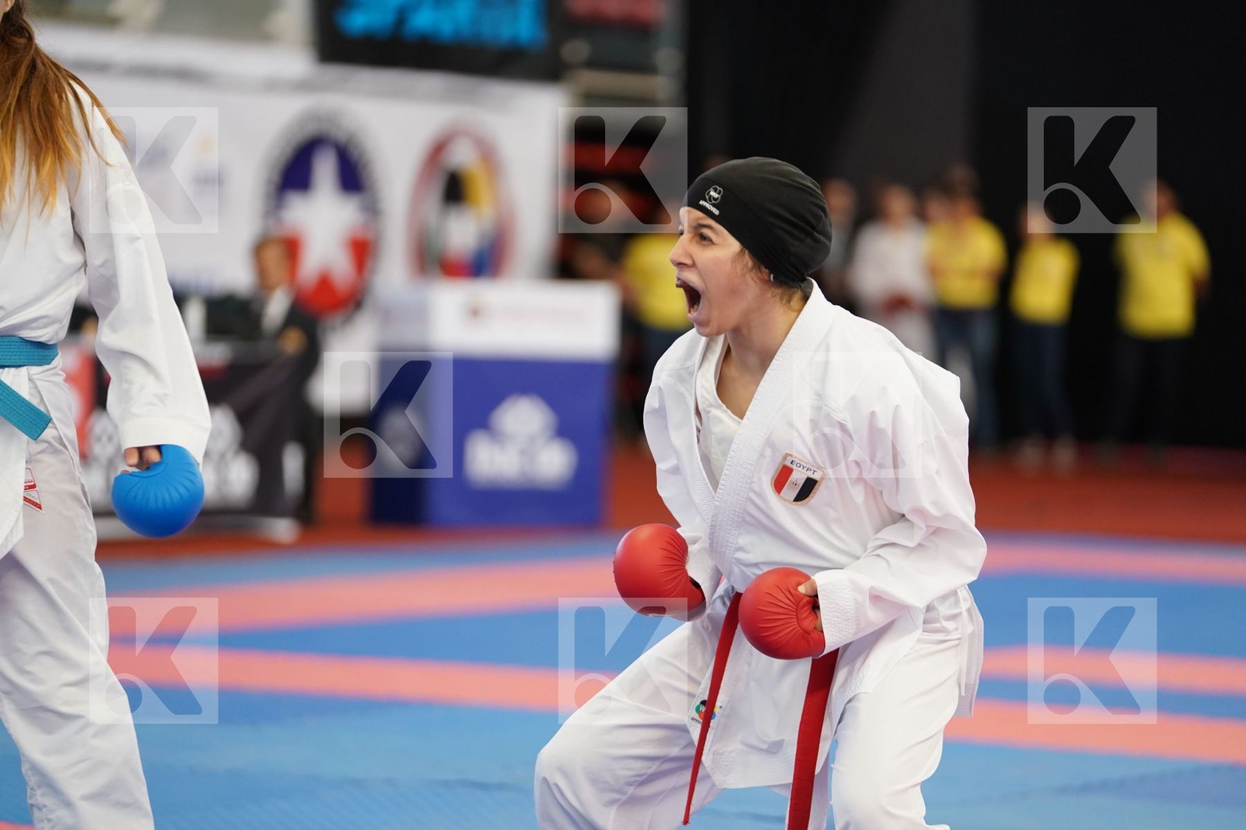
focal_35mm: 154
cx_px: 623
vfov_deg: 8.9
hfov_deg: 13.3
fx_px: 5330
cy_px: 415
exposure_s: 1/800
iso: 2500
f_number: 2.8
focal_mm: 154
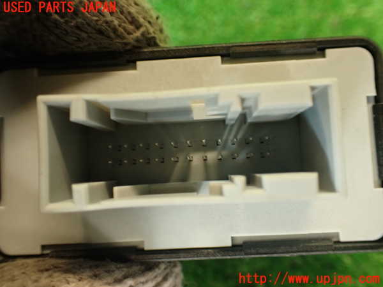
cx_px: 192
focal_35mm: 32
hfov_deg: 56.8
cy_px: 144
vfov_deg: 44.2
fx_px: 354
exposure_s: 1/30
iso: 250
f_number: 2.4
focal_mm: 5.79
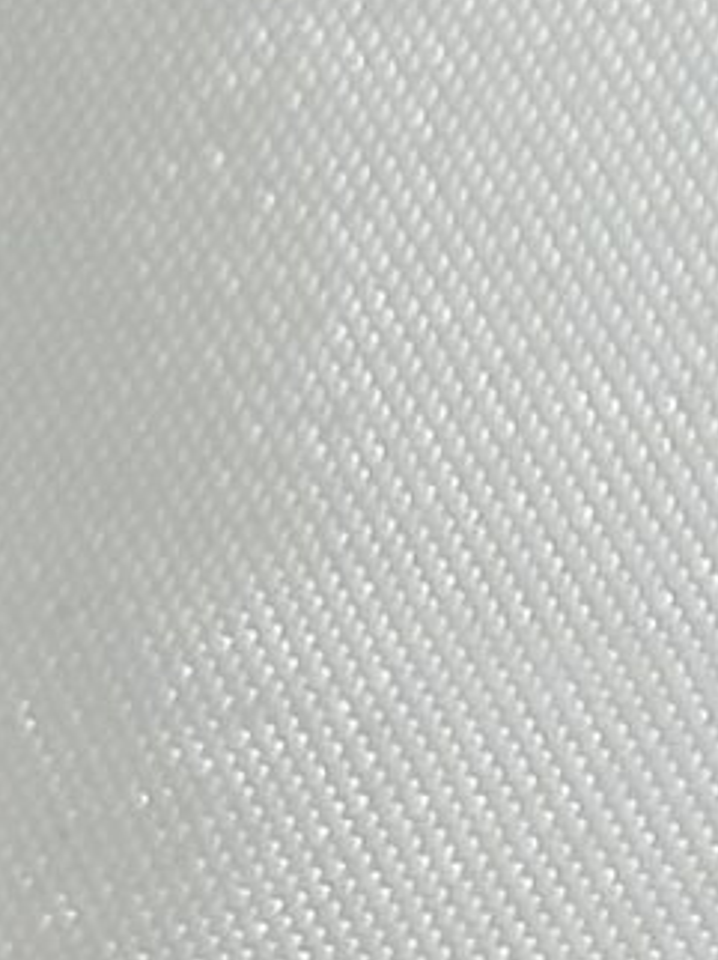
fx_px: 10579
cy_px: 104
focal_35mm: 382
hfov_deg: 3.8
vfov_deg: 5.2
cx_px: 2062
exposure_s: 1/642
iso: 64
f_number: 1.78
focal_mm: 6.86
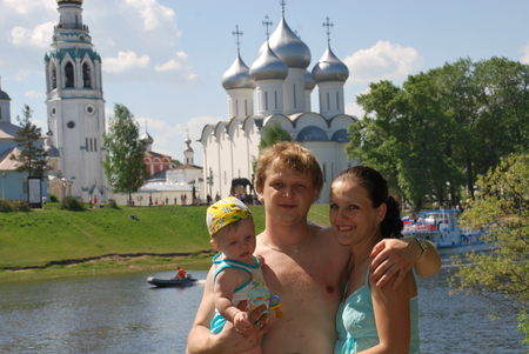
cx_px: 264
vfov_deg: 17.5
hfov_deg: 26.0
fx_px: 1147
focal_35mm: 78
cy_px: 177
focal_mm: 52
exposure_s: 1/200
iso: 100
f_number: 10
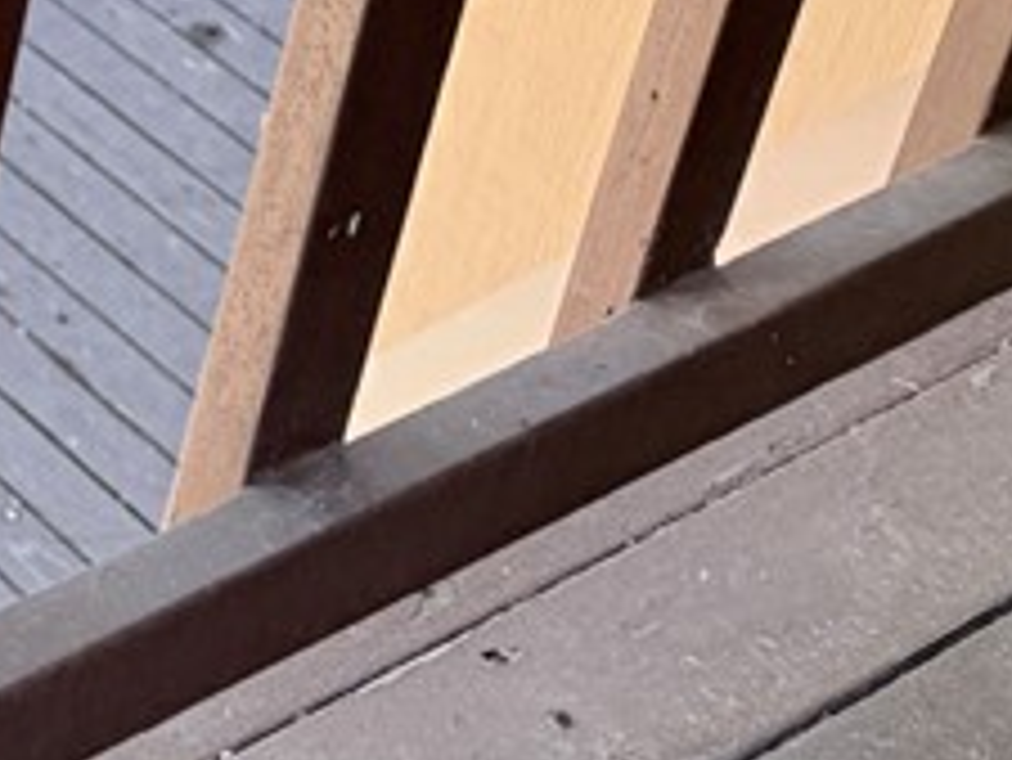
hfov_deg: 14.4
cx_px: -1120
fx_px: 3188
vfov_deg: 12.4
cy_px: -603
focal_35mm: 109
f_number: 1.78
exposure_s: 1/168
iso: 80
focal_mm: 6.76
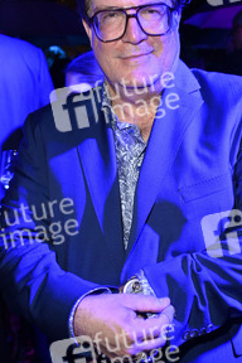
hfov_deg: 26.9
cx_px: 151
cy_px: 165
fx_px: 504
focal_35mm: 50
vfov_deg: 39.6
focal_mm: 36
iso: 2500
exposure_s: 1/80
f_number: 5.6
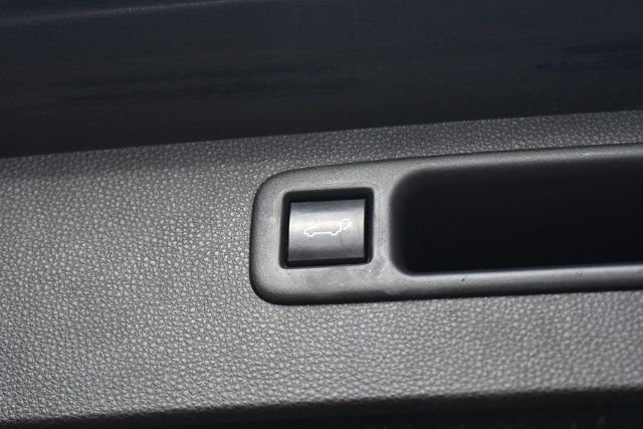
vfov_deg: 16.7
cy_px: 214
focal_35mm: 82
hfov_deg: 24.8
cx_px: 322
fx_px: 1465
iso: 800
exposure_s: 1/200
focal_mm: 55
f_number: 5.6
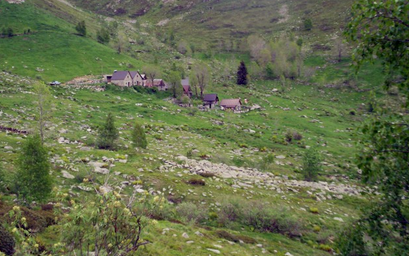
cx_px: 181
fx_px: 546
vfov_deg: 26.3
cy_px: 104
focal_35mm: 49
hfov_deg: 41.0
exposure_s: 1/291
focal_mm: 5.9
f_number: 4.5
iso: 100
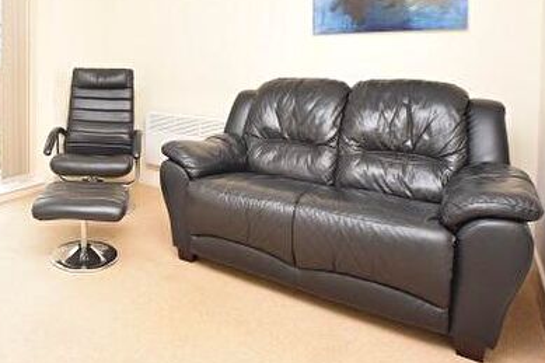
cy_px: 70
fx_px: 409
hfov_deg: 61.8
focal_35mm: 27
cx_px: 109
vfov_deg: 45.4
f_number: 5.6
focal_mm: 10
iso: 800
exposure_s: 1/125
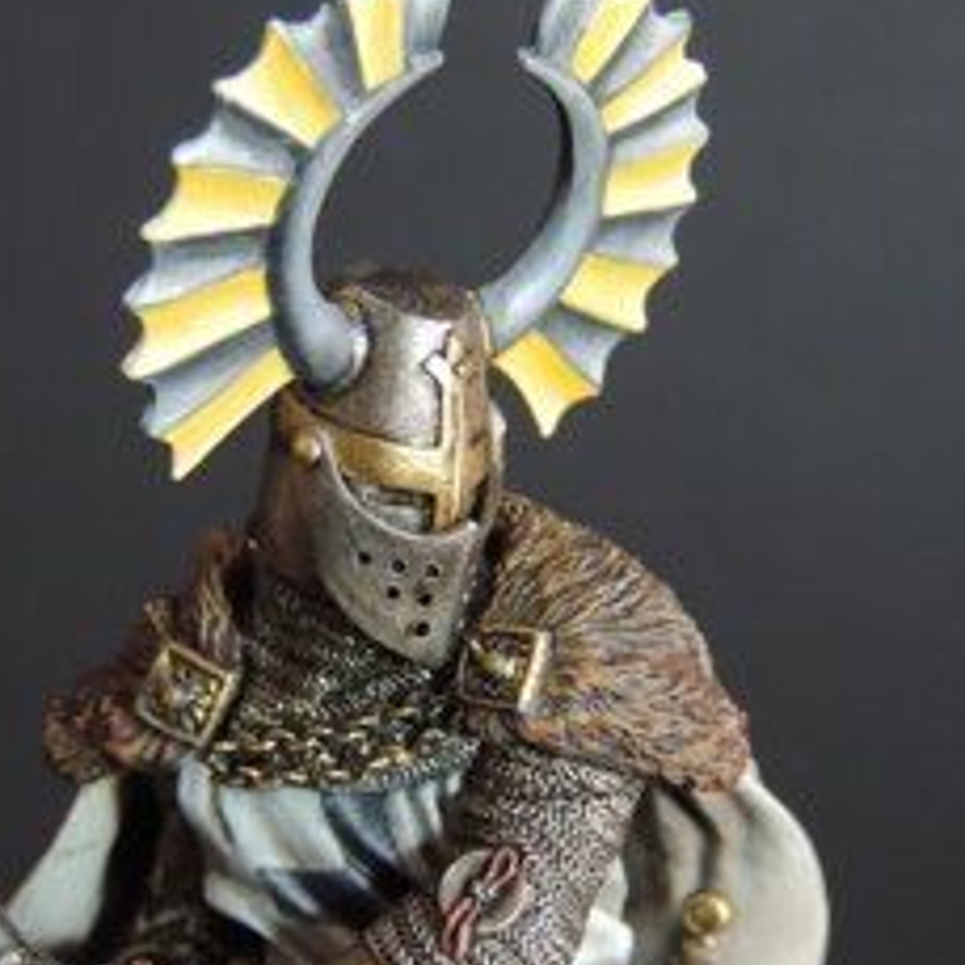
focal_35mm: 131
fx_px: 4132
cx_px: 470
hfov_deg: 13.3
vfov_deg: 13.3
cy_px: 470
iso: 640
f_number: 4.1
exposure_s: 1/25
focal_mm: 16
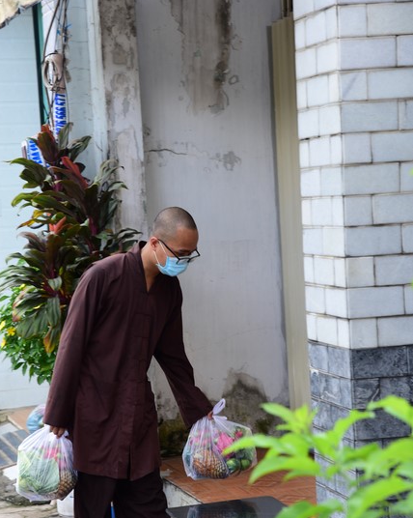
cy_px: 265
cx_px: 205
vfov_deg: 19.6
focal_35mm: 98
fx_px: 1499
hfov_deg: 15.7
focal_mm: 86
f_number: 6.3
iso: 250
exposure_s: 1/100
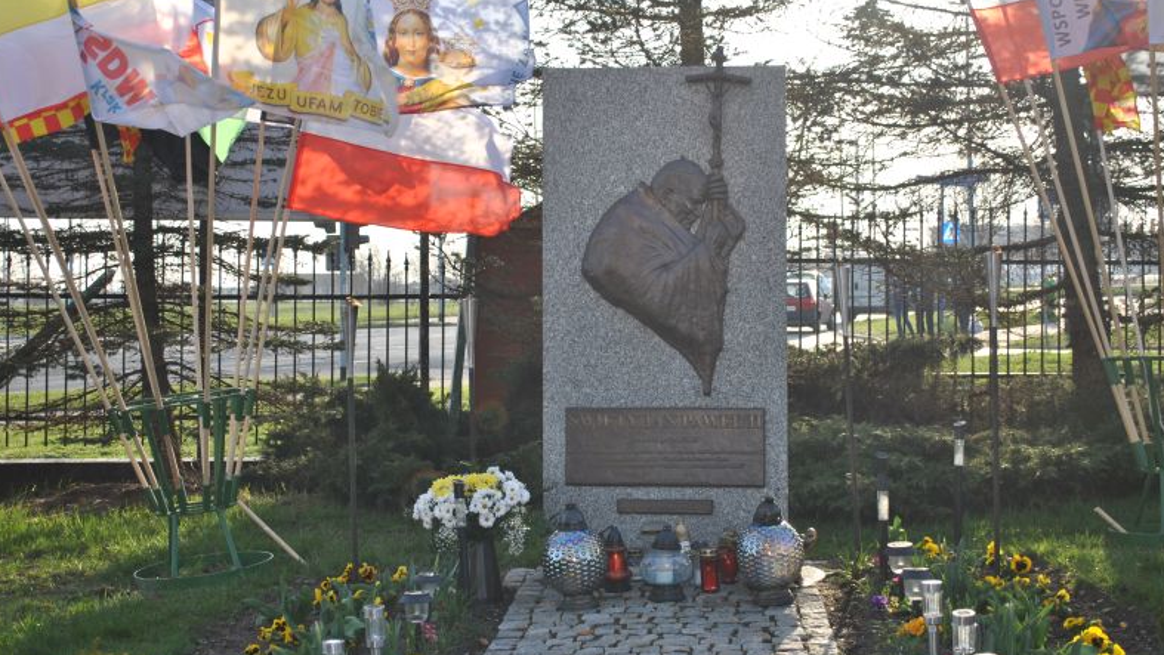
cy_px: 287
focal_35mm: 64
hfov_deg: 32.8
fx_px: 1976
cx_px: 581
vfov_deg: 18.8
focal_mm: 40
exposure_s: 1/200
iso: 100
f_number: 5.6
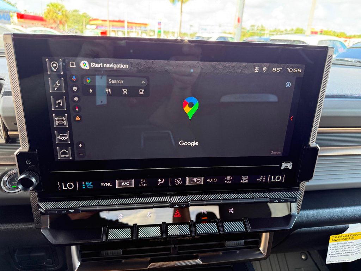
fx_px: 250
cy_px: 136
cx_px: 180
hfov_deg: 71.6
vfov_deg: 56.8
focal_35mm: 24
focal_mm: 6.76
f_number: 1.78
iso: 200
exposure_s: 1/108
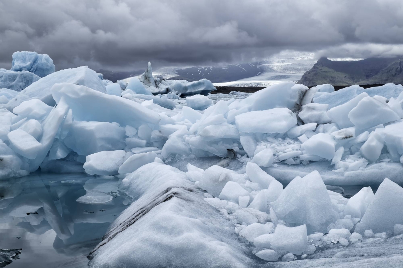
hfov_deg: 30.1
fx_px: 750
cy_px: 134
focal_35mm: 67
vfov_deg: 20.3
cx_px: 202
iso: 200
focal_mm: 44.4
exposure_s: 1/250
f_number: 11
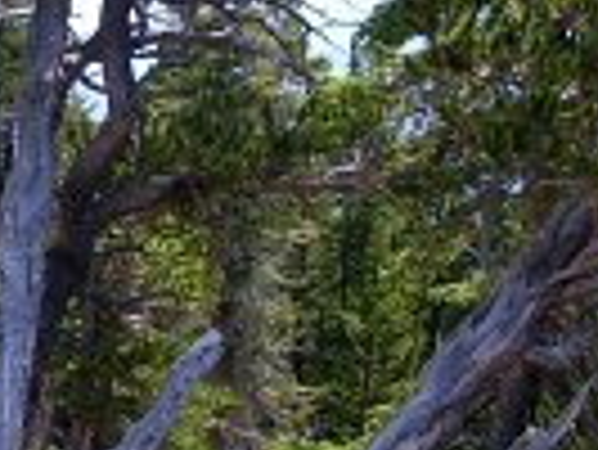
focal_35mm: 107
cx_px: 65
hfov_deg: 18.1
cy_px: 88
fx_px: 1850
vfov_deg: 13.8
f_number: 5.6
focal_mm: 5.8
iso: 50
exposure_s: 1/100
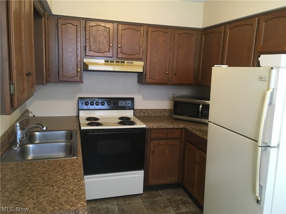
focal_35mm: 29
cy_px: 107
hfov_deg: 61.7
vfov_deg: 48.2
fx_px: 240
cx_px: 143
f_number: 2.2
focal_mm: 4.15
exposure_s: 1/20
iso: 200
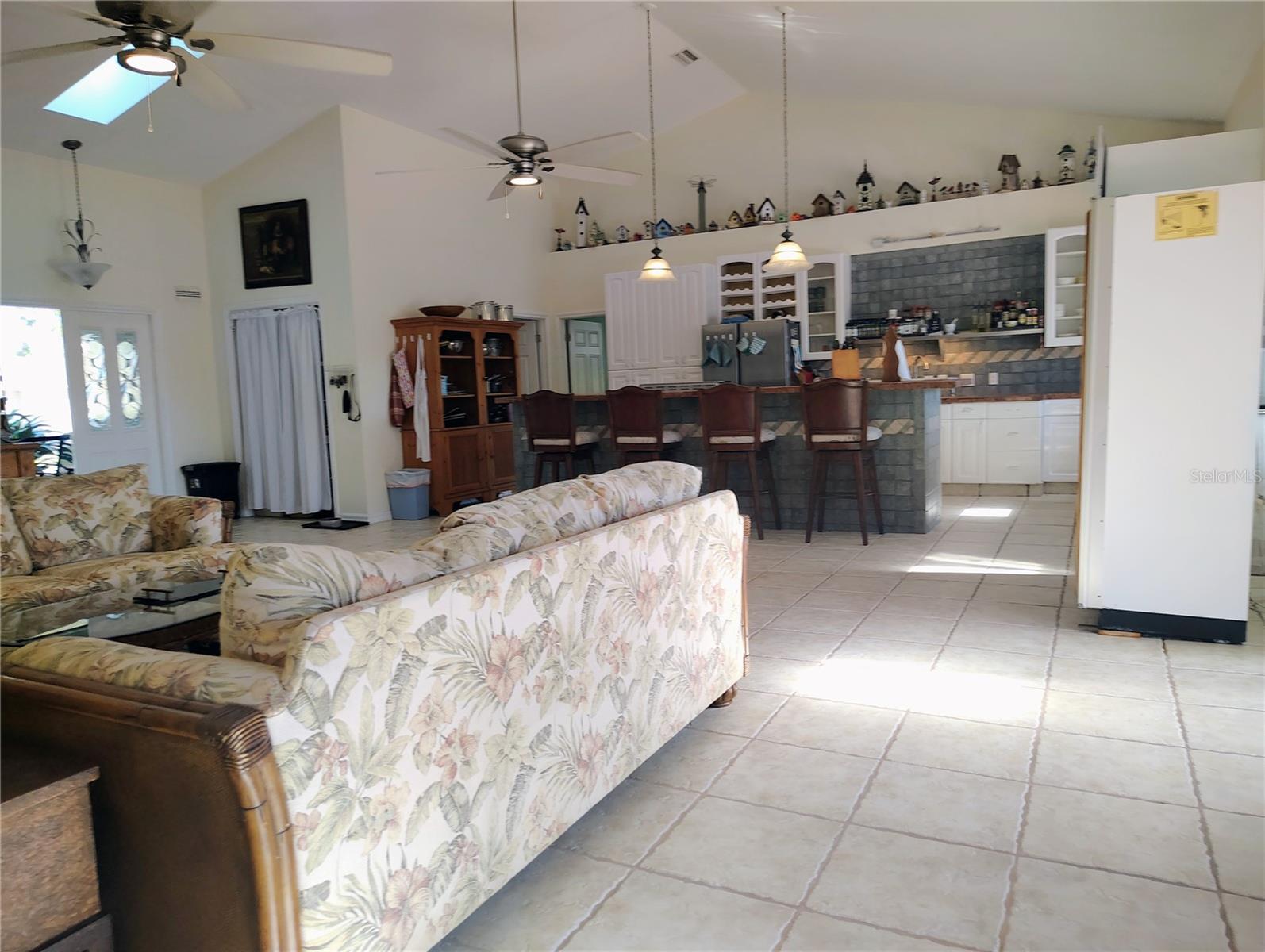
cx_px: 632
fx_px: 878
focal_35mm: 24
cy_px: 476
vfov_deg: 56.9
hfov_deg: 71.5
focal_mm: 5.56
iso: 378
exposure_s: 1/120
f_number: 1.8
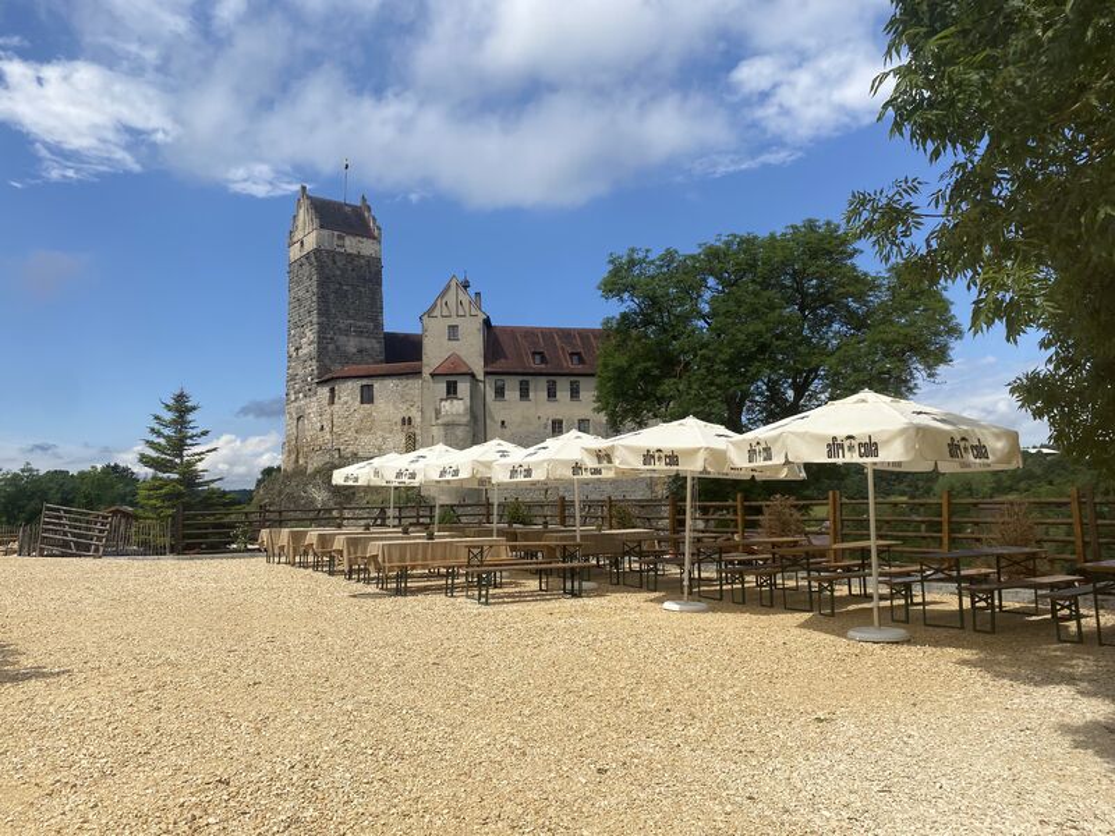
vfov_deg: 53.1
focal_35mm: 26
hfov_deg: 67.3
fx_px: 837
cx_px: 558
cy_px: 418
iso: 32
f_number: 1.8
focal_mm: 4.25
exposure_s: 1/3846
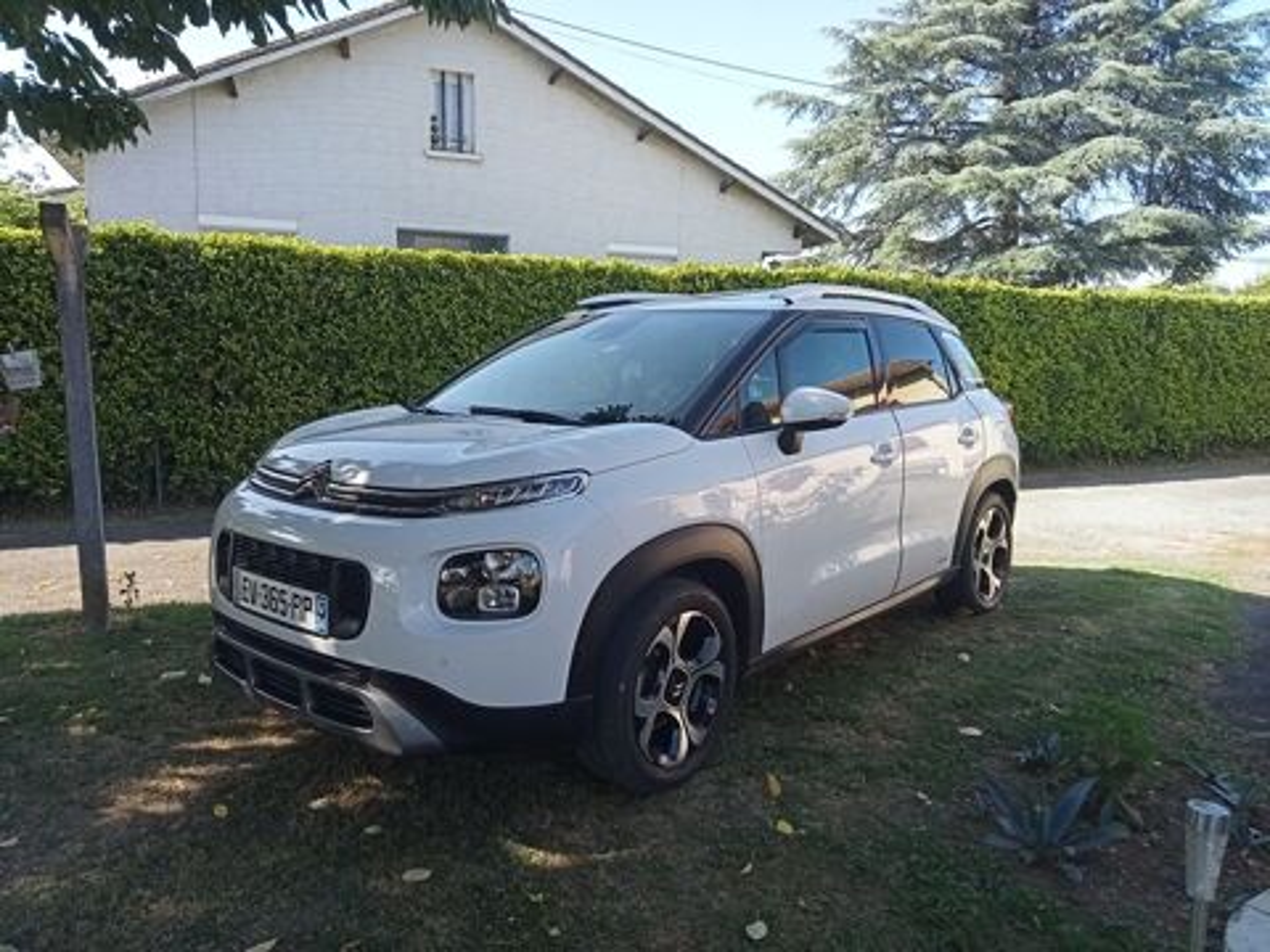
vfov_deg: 49.7
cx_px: 635
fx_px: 1027
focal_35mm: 28
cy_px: 476
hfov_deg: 63.4
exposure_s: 1/318
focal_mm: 3.46
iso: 100
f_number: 2.2
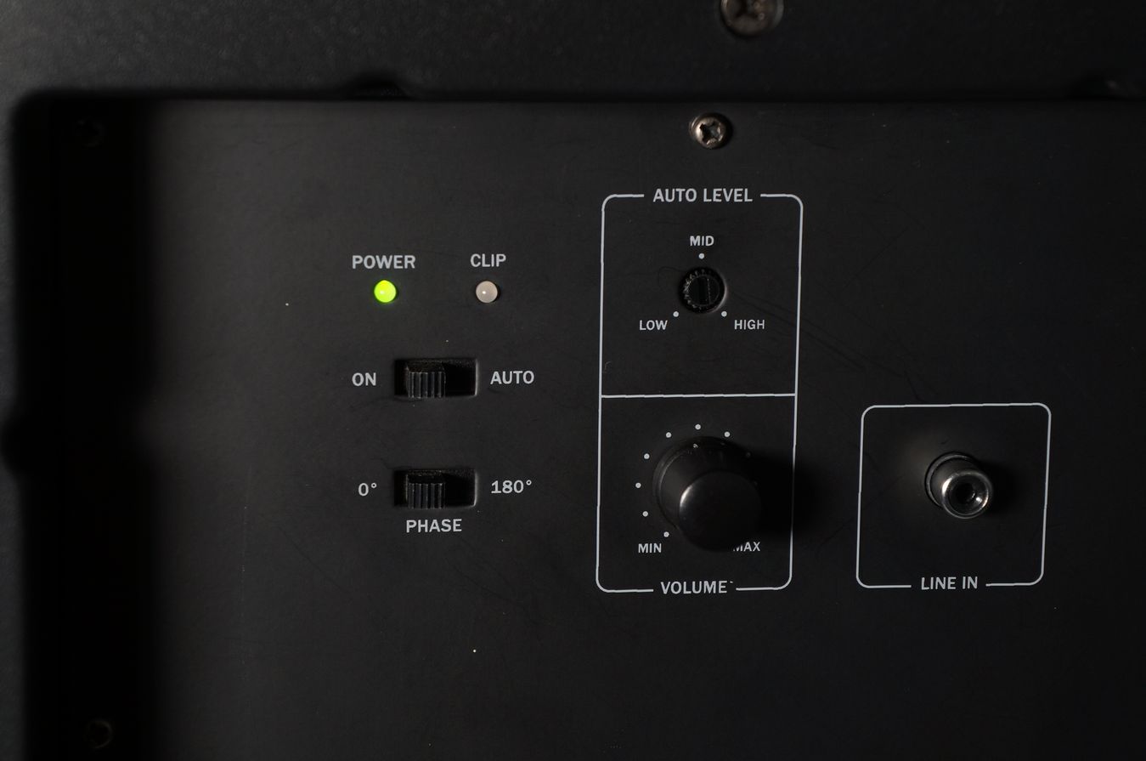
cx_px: 573
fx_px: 2622
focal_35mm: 82
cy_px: 380
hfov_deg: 24.7
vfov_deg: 16.5
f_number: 6.3
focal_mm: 55
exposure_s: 1/15
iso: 200
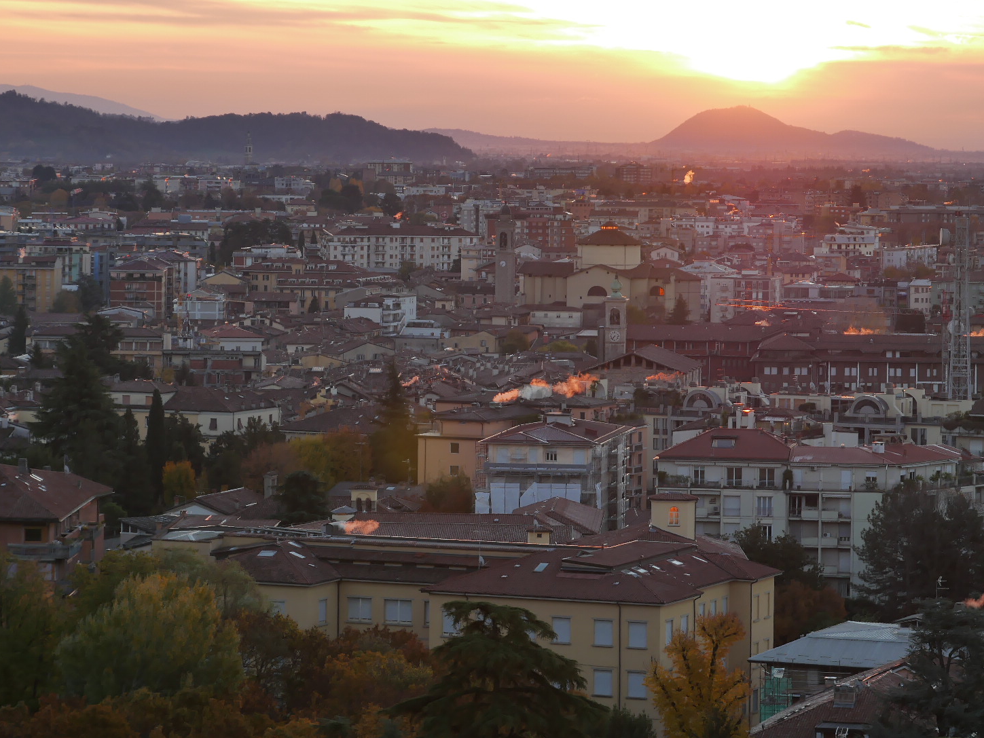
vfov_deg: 9.3
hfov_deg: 12.4
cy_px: 251
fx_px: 4520
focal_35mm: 159
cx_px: 589
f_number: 5.6
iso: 100
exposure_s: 1/100
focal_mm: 60
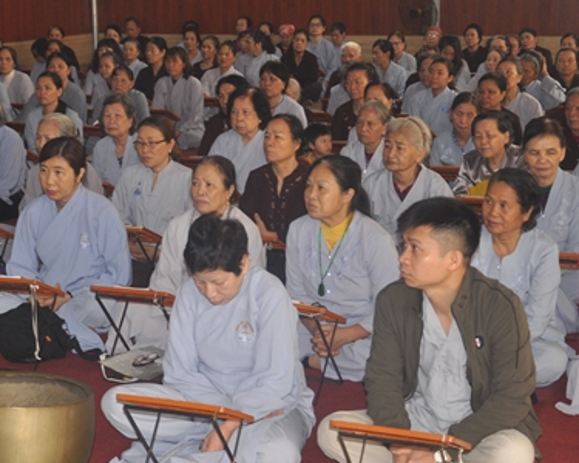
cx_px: 233
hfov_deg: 24.4
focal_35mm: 78
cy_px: 213
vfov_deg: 19.7
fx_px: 1337
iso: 640
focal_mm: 32
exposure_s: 1/60
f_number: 4.2
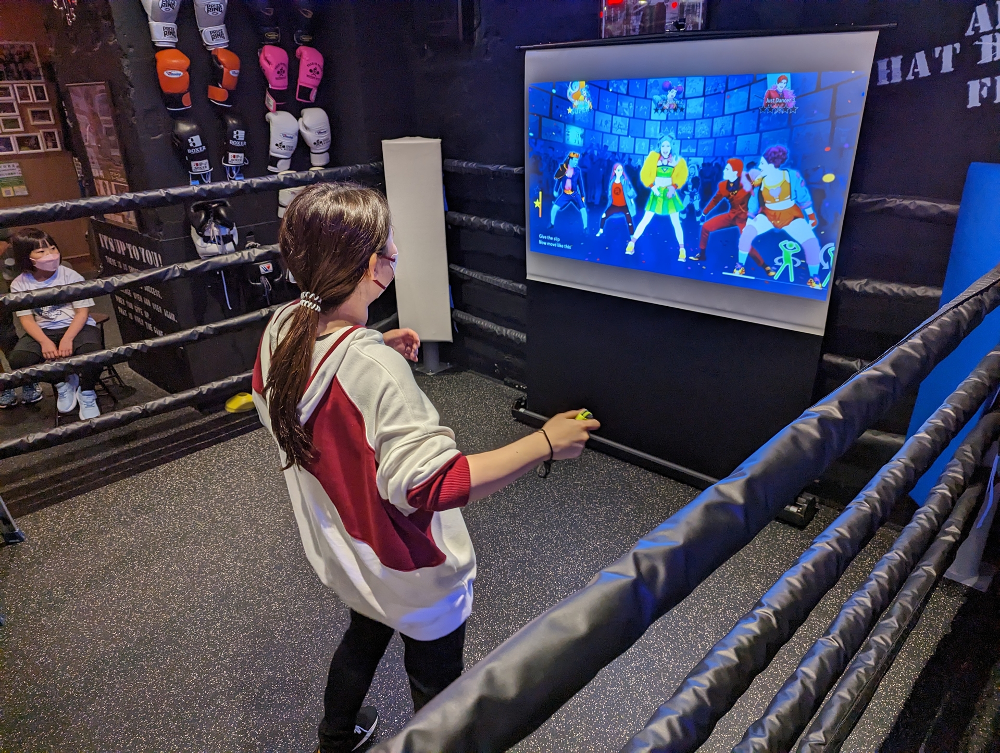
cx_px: 500
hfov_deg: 71.5
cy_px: 376
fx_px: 694
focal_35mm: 24
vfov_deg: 56.9
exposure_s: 1/100
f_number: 1.85
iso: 116
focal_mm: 6.81
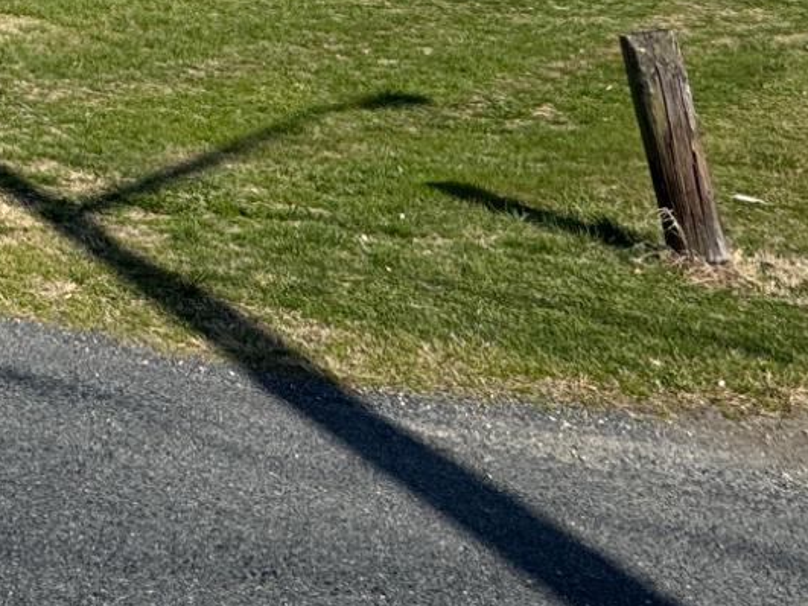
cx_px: -199
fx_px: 1260
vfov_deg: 21.2
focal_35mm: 54
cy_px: -384
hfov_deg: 29.6
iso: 40
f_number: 2.2
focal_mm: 2.22
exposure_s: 1/2674
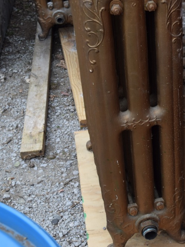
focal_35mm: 77
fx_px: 547
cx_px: 175
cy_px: 124
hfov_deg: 18.8
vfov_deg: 25.4
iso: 400
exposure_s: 1/200
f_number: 7.1
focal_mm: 35
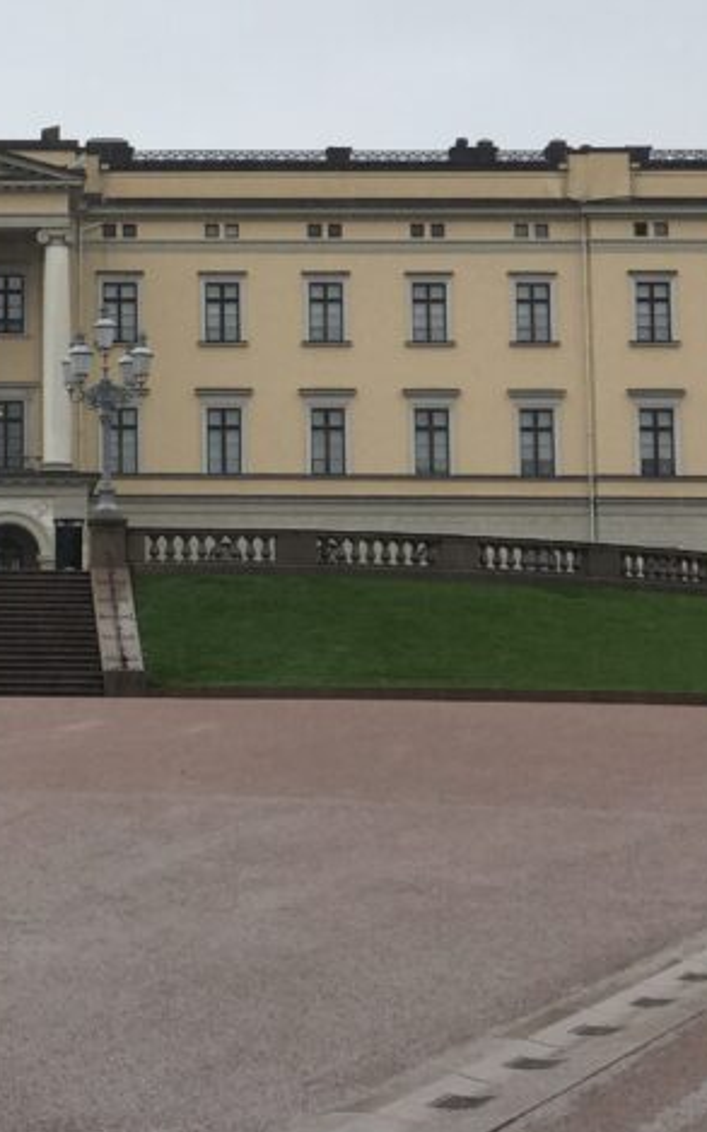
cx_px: -224
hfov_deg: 9.7
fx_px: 4071
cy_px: 227
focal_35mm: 132
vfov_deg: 15.7
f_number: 2.8
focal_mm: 6.6
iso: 20
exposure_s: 1/290
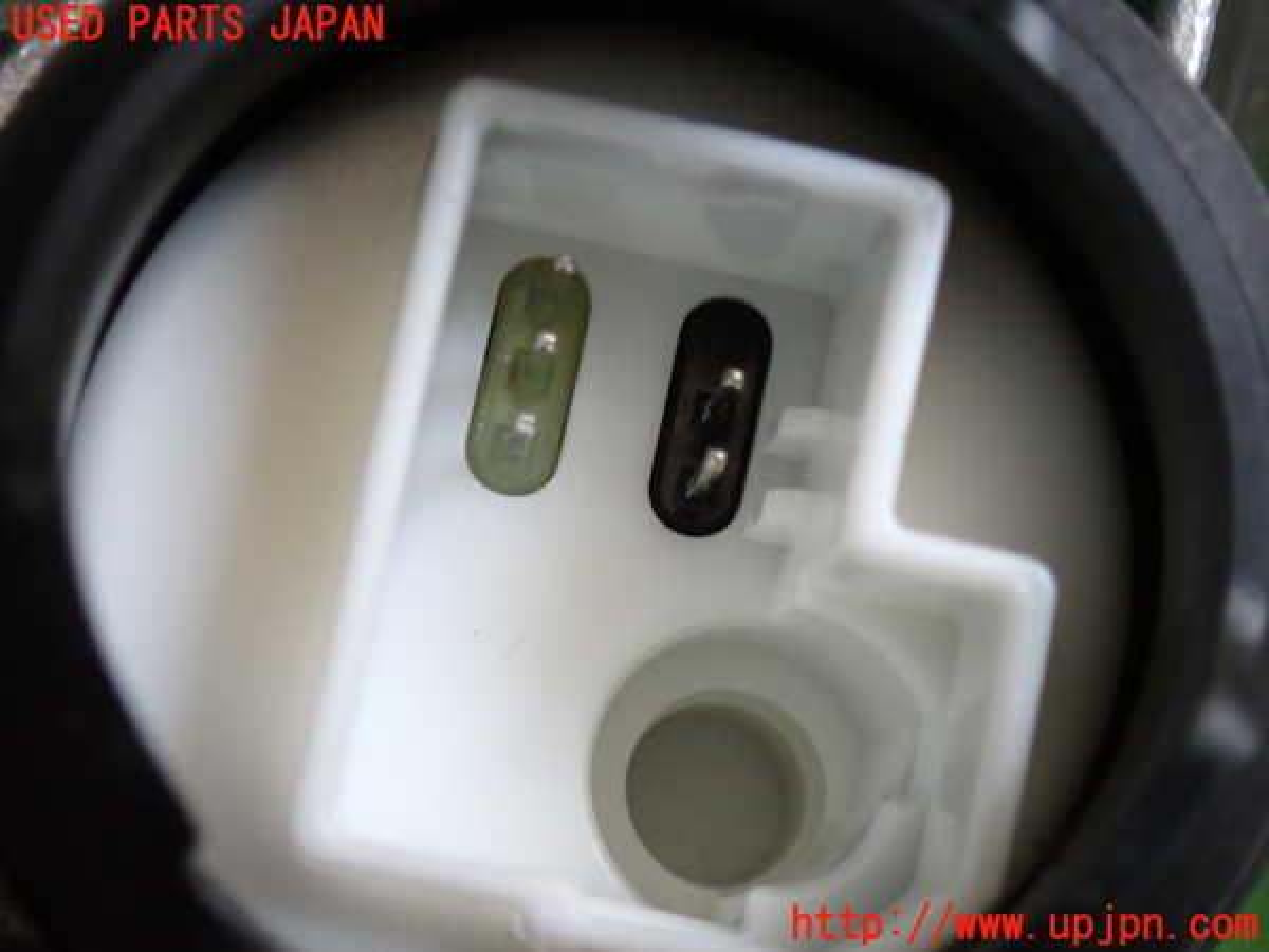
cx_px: 634
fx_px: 3666
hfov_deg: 19.6
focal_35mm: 100
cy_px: 476
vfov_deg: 14.8
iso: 800
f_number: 4.9
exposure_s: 1/125
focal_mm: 18
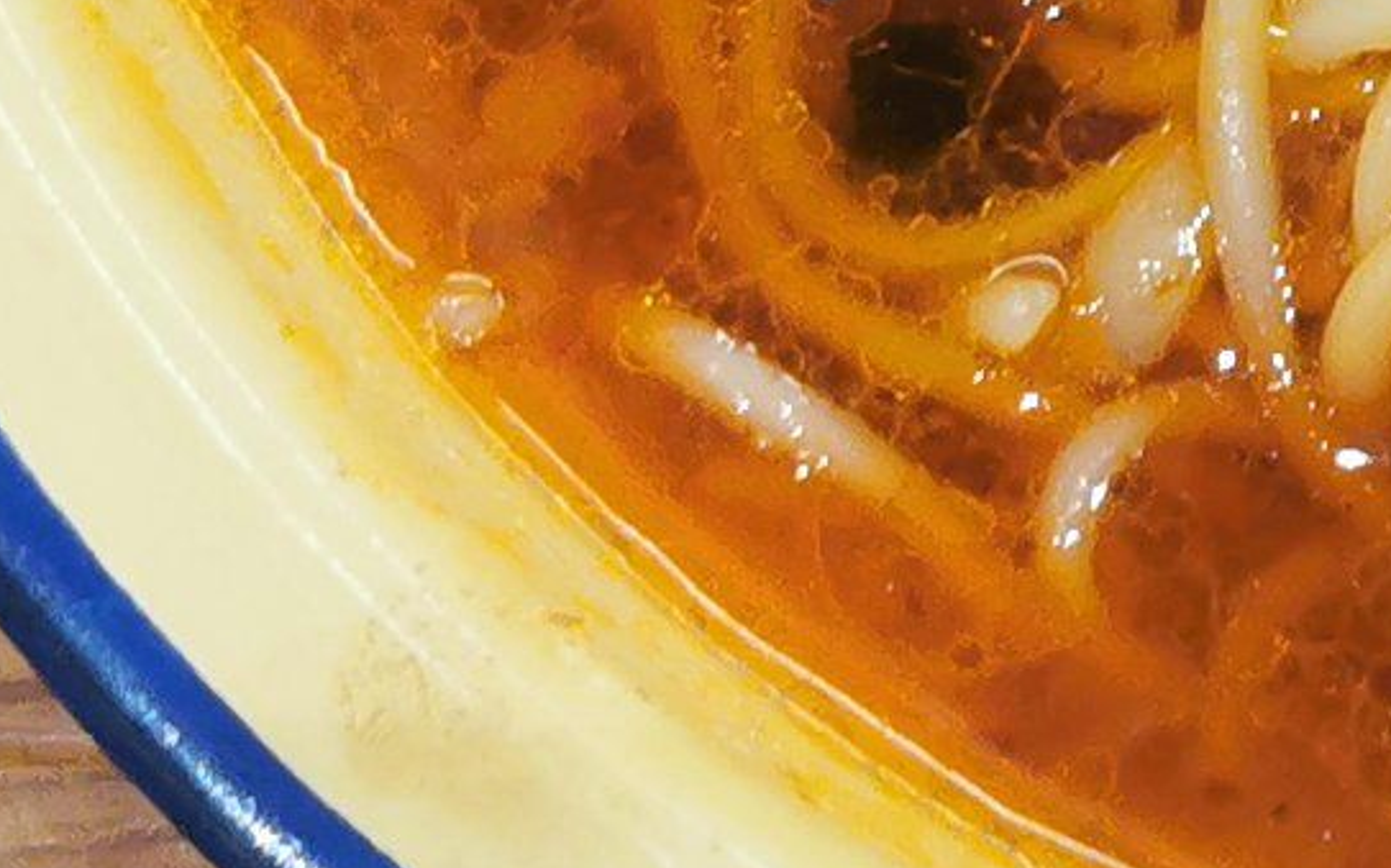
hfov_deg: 13.8
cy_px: -804
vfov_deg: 8.7
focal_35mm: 144
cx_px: 1971
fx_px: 5457
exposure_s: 1/100
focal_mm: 5.58
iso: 80
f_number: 1.8
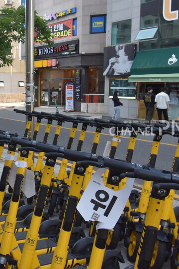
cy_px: 121
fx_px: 358
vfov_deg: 41.1
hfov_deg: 25.4
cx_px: -32
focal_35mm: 48
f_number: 8
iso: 720
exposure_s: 1/500
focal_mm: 18
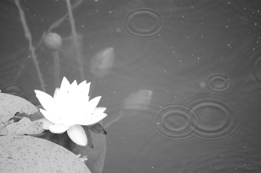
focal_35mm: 300
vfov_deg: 4.6
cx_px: 130
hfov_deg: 6.9
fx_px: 2171
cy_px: 86
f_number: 5.6
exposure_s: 1/1000
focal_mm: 200
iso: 800
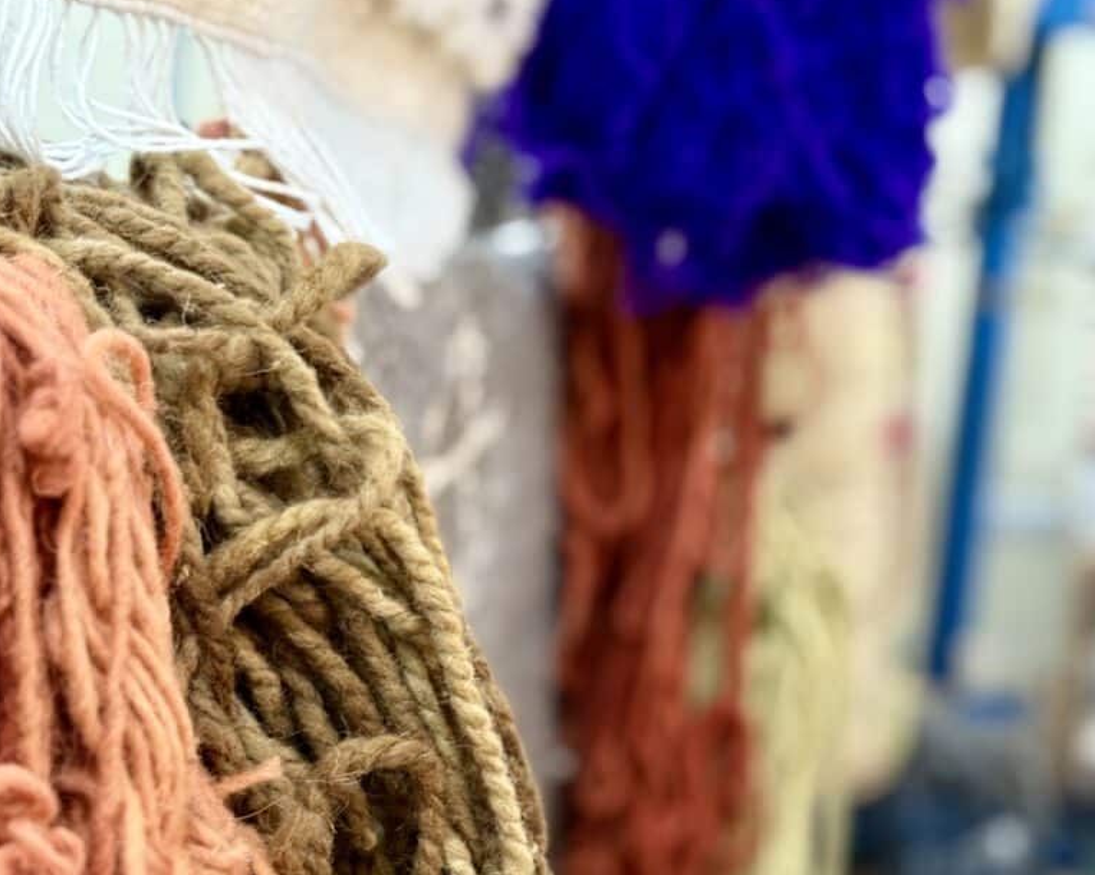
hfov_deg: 30.0
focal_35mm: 63
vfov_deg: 24.2
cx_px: 545
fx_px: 2041
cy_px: 496
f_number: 1.78
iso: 200
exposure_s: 1/50
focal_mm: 6.76
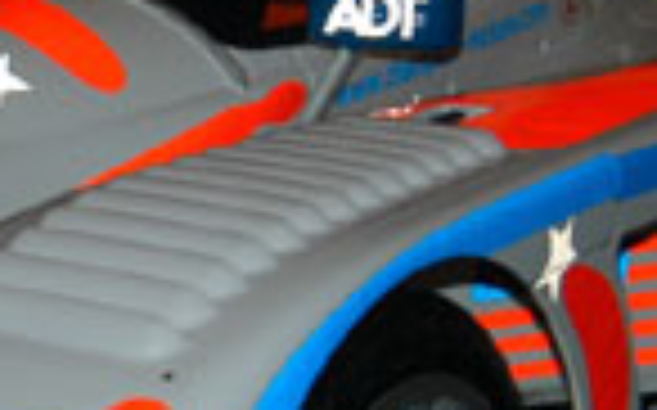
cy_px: 189
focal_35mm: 212
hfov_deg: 9.8
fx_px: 3793
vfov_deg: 6.2
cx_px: 2
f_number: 5
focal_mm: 30
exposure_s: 1/60
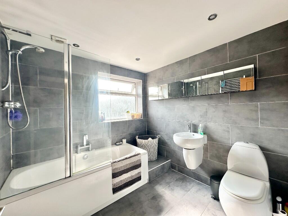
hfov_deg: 102.1
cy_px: 108
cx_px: 144
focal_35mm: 14
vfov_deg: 85.7
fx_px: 116
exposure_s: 1/166
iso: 40
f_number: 2.2
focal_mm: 2.22
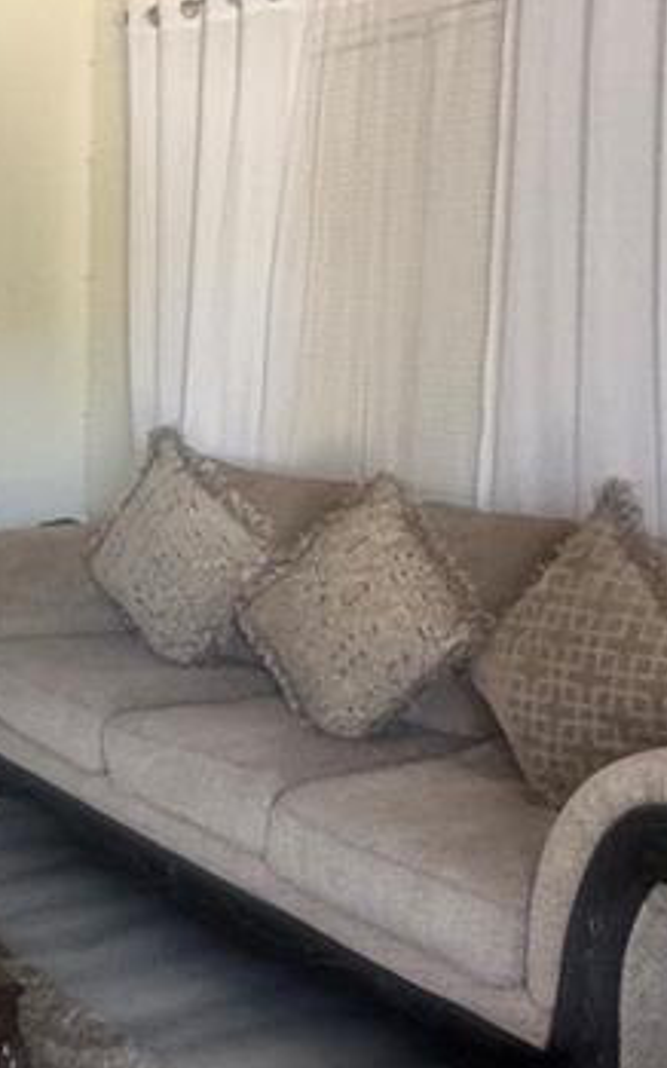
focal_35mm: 51
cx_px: -110
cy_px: 581
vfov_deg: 39.5
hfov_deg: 23.4
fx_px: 1484
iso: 320
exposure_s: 1/99
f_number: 2.2
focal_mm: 2.22
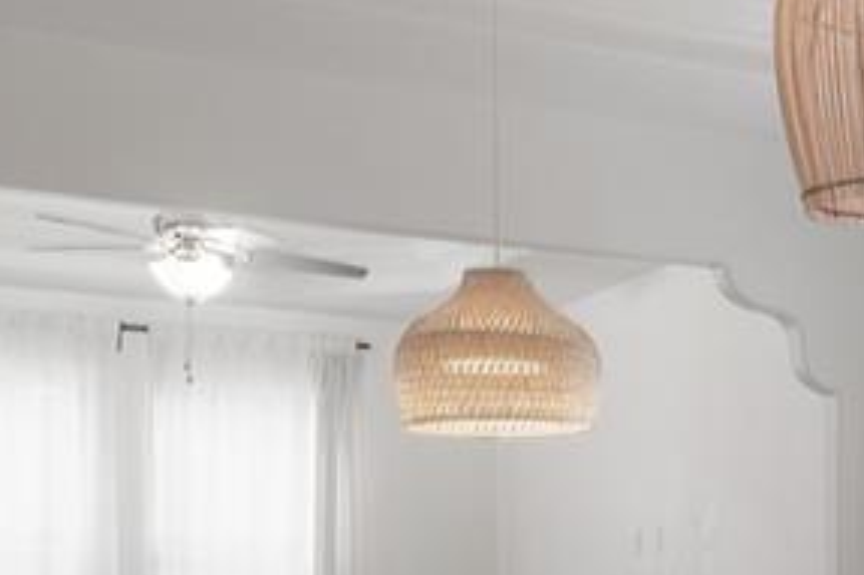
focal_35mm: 78
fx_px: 1871
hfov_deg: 22.7
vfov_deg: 16.6
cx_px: 1171
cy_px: 730
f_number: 9
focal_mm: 14
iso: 320
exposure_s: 1/20
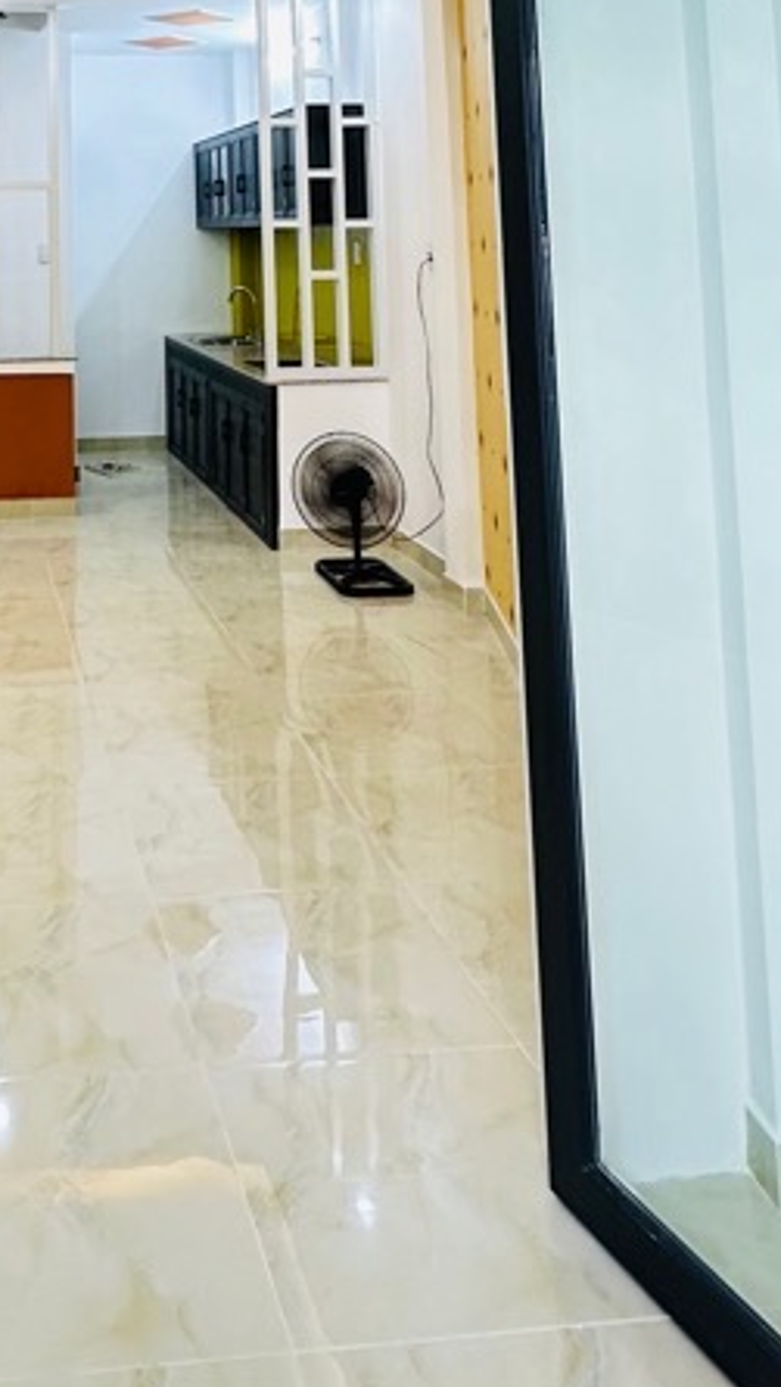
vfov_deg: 49.1
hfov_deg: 31.9
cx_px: 59
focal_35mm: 35
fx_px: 1288
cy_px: 87
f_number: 2.2
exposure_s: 1/50
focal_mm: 2.22
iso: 160
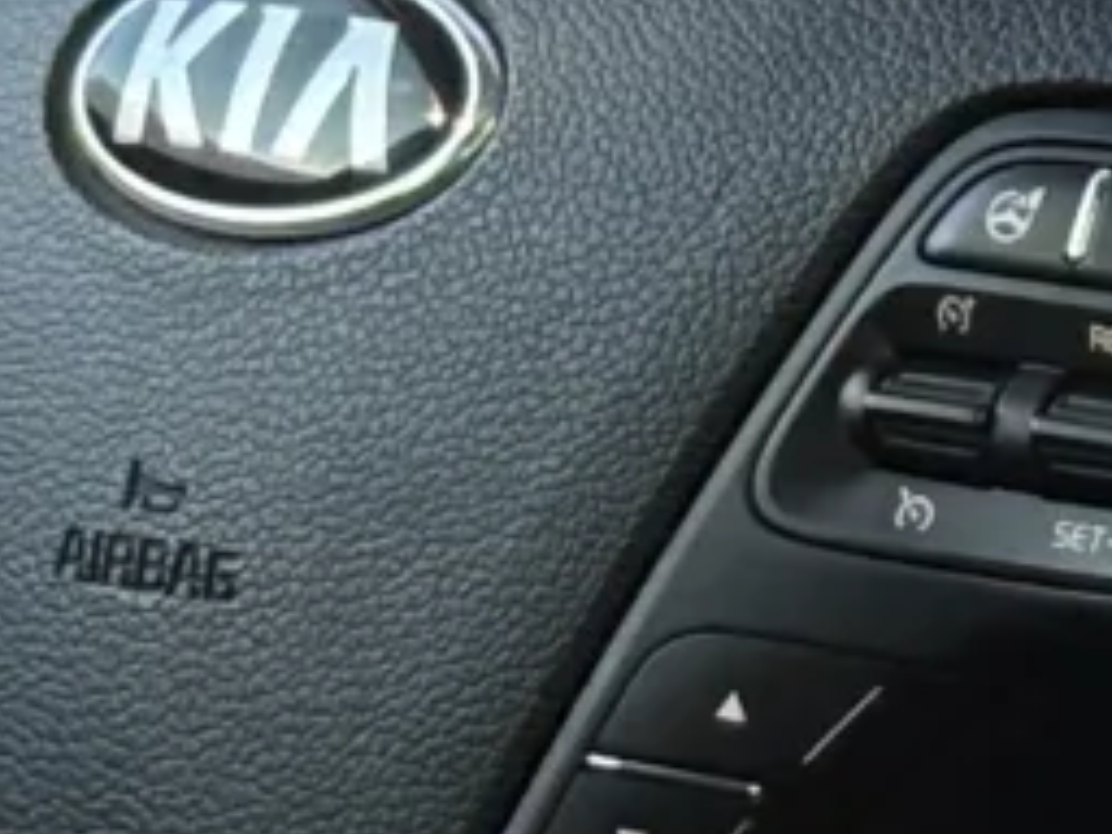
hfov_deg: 4.9
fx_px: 12528
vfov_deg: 3.8
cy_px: 408
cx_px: 2728
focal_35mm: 390
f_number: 1.6
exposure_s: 1/121
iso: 25
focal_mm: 5.96
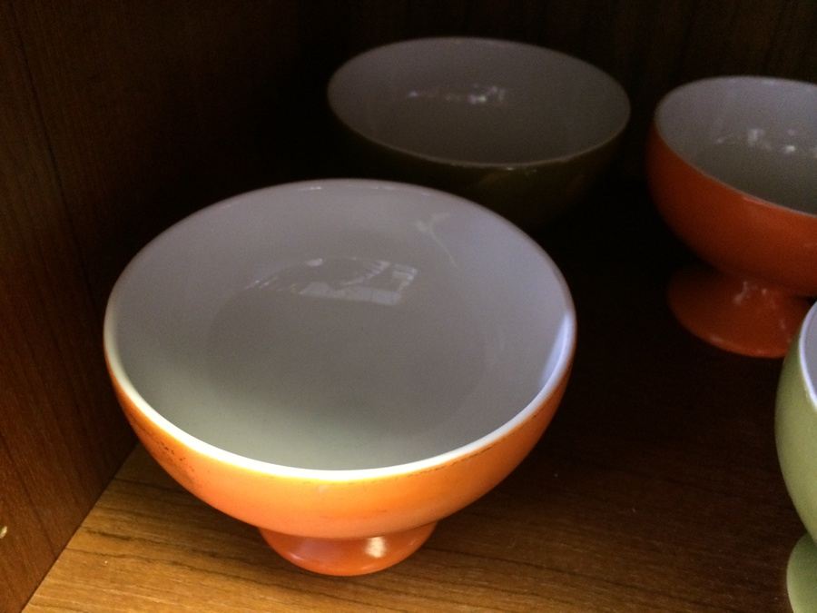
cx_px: 408
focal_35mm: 30
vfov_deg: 46.8
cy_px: 306
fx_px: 708
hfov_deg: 60.0
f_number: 2.2
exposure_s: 1/15
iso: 400
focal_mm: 4.12
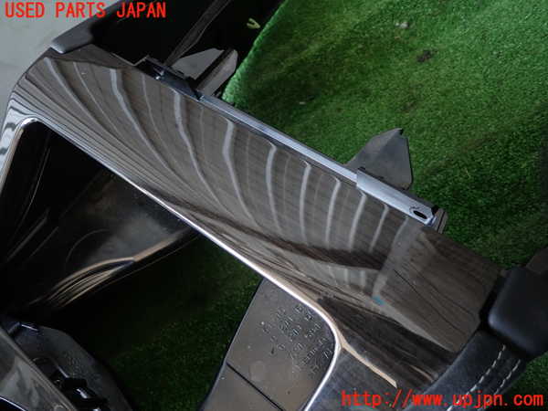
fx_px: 396
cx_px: 274
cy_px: 206
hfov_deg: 69.4
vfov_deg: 54.9
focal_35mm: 25
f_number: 2
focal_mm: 4.5
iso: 200
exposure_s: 1/50
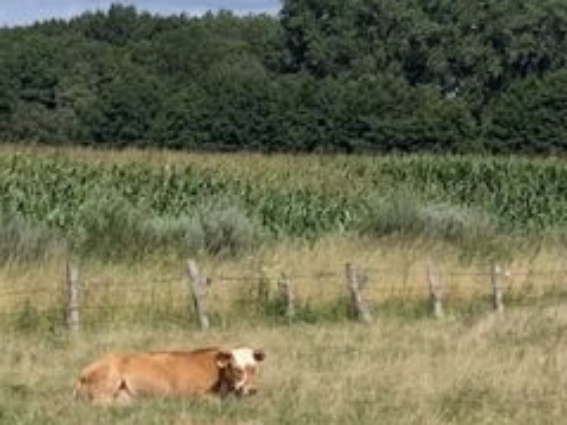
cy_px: 389
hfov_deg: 8.7
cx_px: -192
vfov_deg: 6.6
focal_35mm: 223
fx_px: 3651
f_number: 2.4
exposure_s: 1/1453
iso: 16
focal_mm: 6
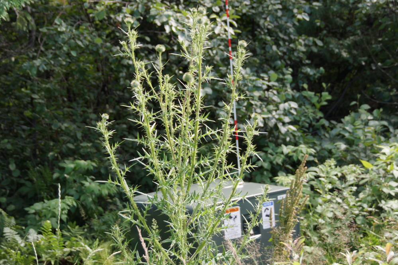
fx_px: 829
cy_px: 132
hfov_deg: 27.0
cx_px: 199
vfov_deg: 18.2
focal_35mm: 75
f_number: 4.5
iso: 200
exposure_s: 1/80
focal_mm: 50
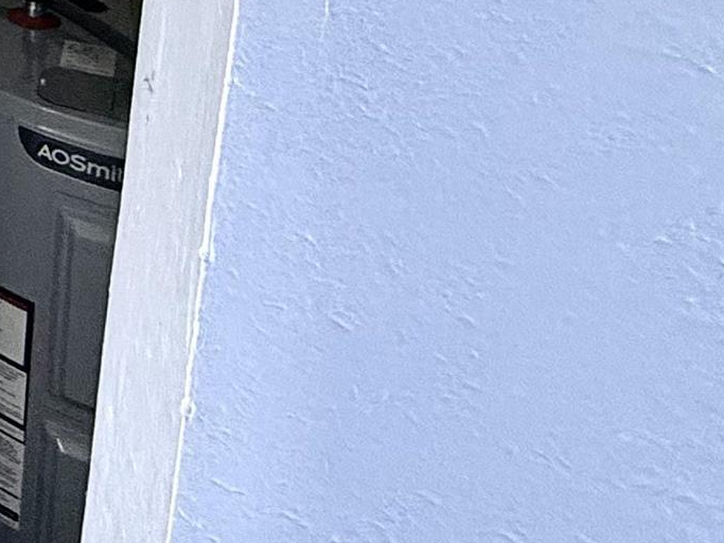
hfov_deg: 18.5
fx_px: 1317
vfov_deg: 19.0
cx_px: -753
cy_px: -369
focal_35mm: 63
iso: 200
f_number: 2.2
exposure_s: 1/120
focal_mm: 2.22
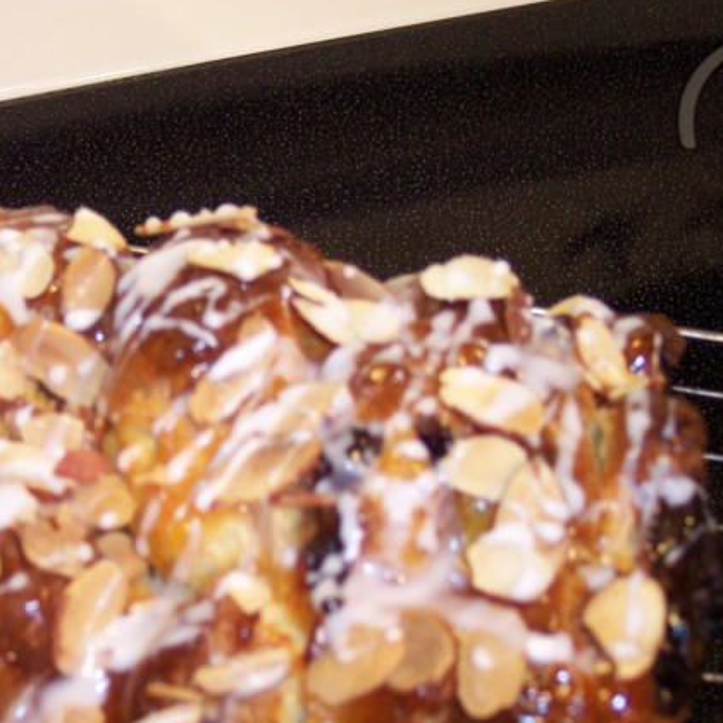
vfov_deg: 26.8
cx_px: 122
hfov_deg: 26.3
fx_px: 1512
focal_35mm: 64
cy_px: 423
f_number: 2.8
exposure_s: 1/45
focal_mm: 8
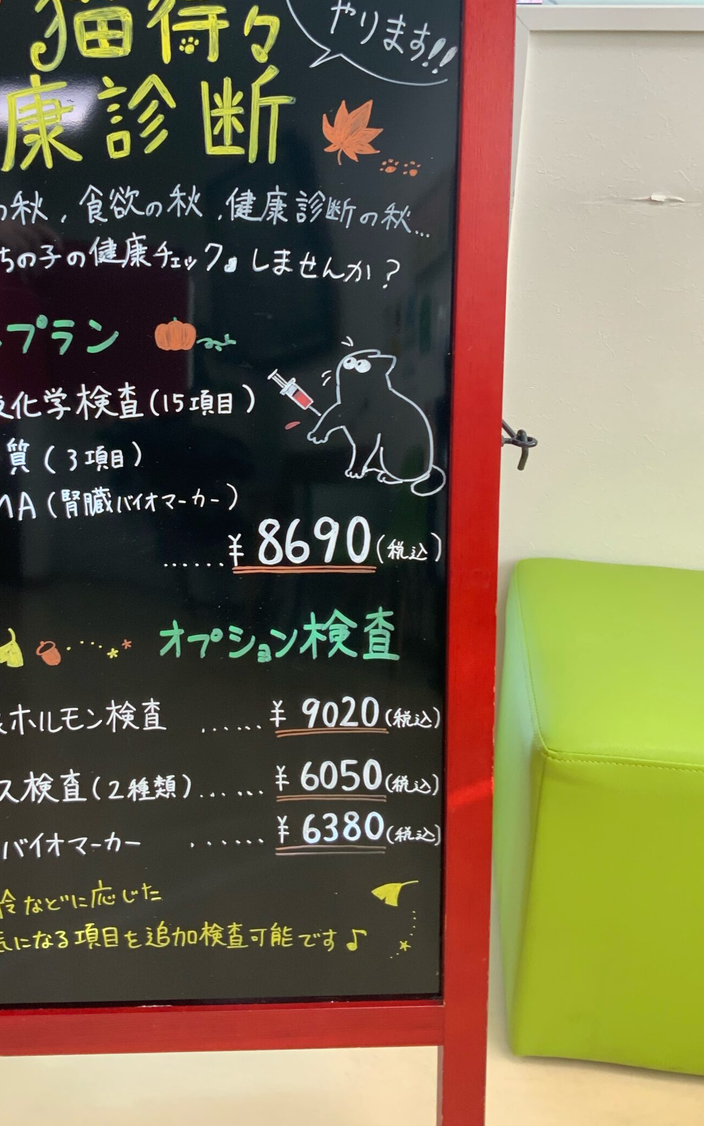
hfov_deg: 33.2
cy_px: 450
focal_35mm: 38
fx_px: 1167
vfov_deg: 51.2
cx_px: 212
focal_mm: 3
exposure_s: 1/50
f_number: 1.8
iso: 64
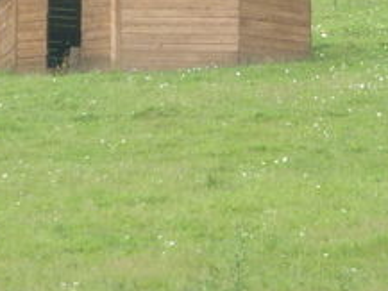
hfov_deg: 2.2
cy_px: -211
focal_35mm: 916
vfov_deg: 1.6
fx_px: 10273
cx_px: 234
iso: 160
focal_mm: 44.5
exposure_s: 1/100
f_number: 5.6
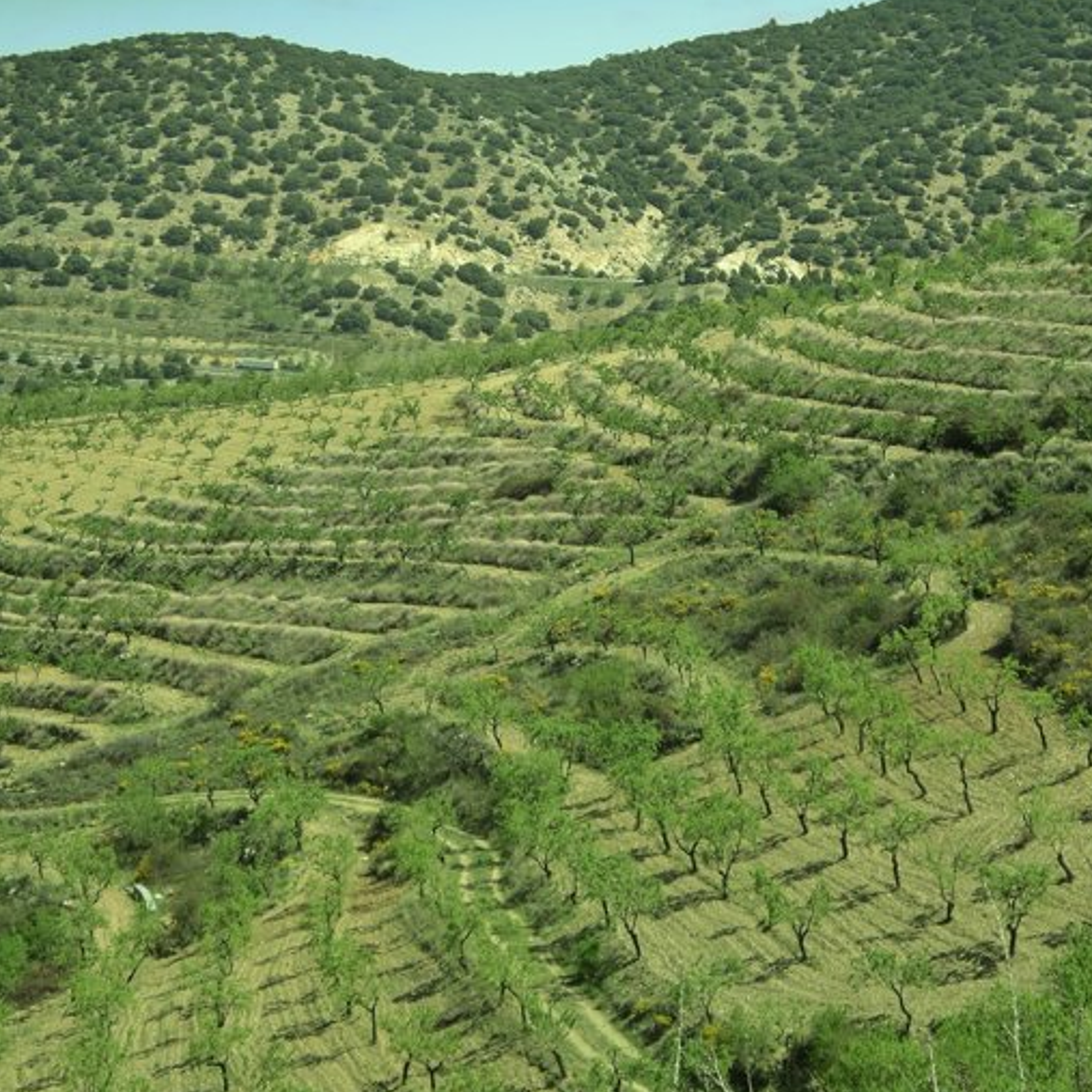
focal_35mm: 118
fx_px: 4211
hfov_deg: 14.8
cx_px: 534
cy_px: 551
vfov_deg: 14.8
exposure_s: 1/400
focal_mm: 20.4
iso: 64
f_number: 4.5
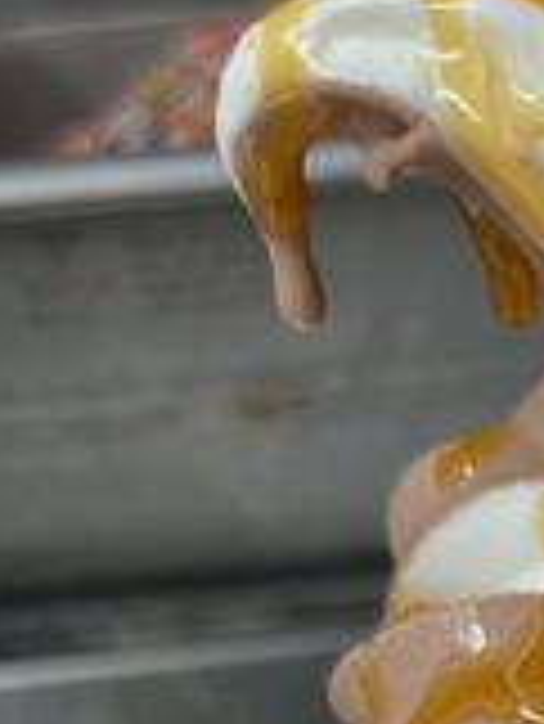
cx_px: 773
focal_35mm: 97
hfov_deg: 14.4
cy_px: 1115
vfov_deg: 17.9
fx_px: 2030
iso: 80
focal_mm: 5.1
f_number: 1.6
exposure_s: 1/60
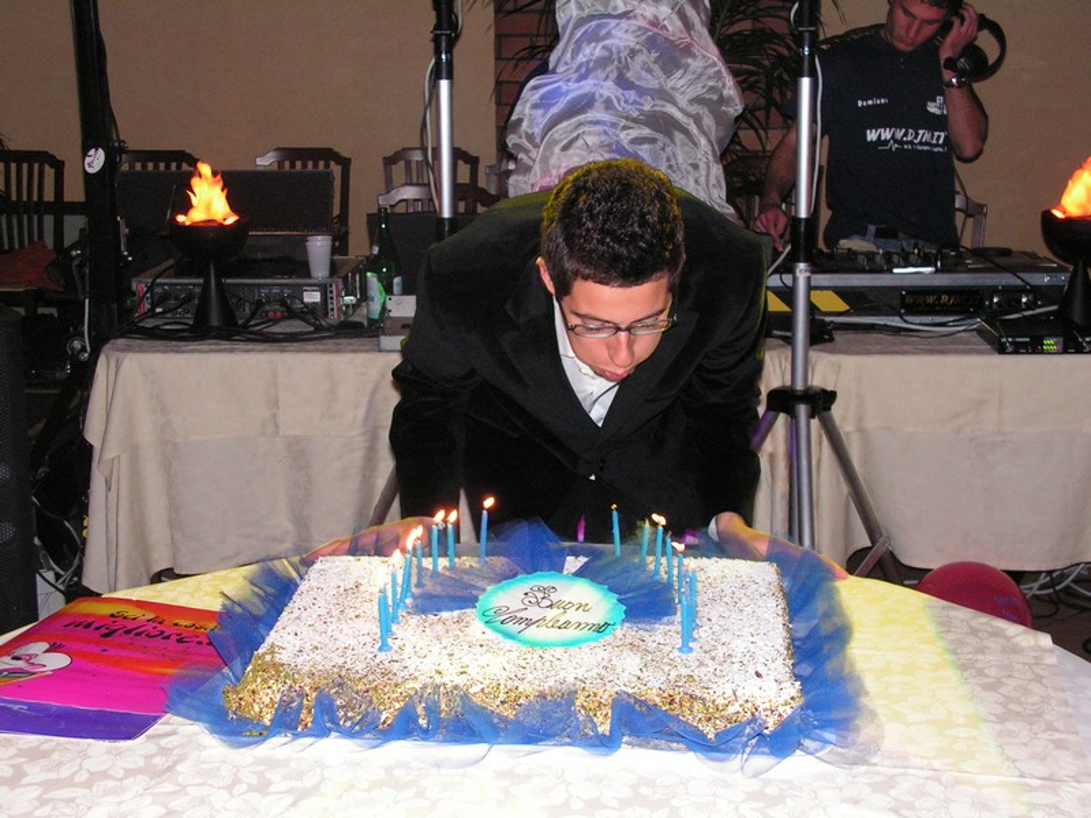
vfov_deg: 27.5
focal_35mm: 53
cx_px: 546
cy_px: 409
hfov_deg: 36.2
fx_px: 1670
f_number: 3.2
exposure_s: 1/60
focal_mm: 8.9
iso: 200
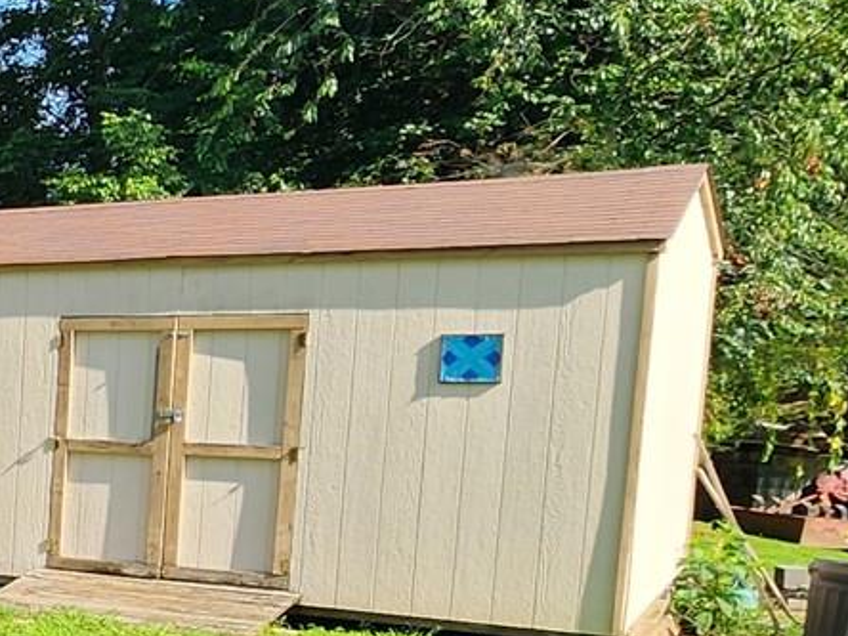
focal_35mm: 60
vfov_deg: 24.1
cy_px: 493
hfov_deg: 19.2
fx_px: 1470
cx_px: -842
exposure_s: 1/861
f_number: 2.2
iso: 50
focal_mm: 2.2
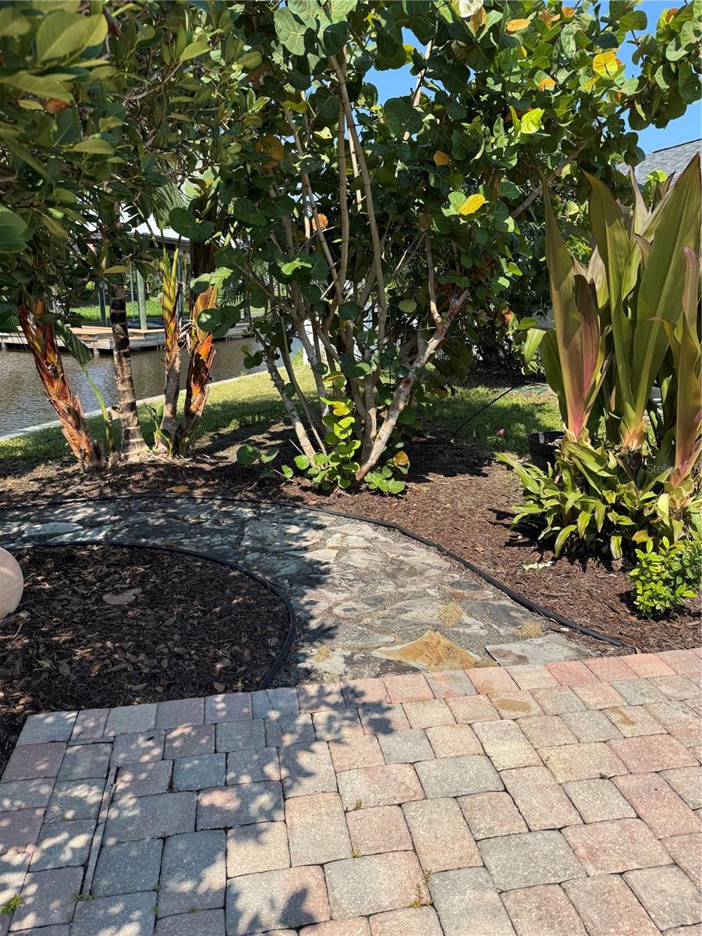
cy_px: 468
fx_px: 649
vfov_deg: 71.6
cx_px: 351
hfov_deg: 56.8
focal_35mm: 24
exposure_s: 1/3597
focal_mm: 6.76
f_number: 1.78
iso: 80
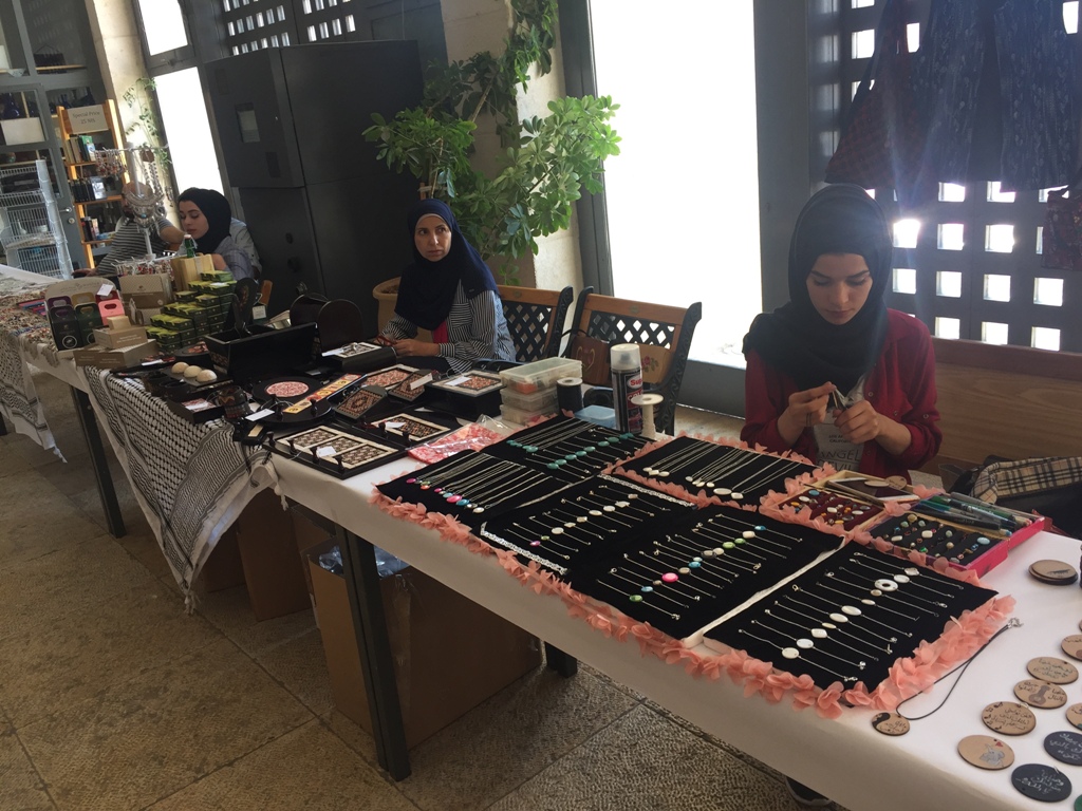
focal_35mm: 29
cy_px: 406
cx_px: 541
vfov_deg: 48.2
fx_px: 906
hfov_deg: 61.7
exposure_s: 1/50
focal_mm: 4.15
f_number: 2.2
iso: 40
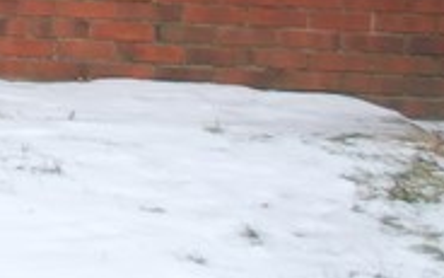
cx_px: -781
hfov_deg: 7.5
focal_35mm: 252
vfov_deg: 5.0
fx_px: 3049
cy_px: -510
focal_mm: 28
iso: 100
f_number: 5.6
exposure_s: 1/125
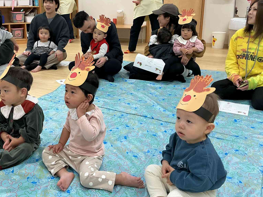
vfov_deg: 37.4
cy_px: 70
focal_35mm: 38
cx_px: 97
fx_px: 289
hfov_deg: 48.5
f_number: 1.8
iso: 32
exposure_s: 1/60
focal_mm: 3
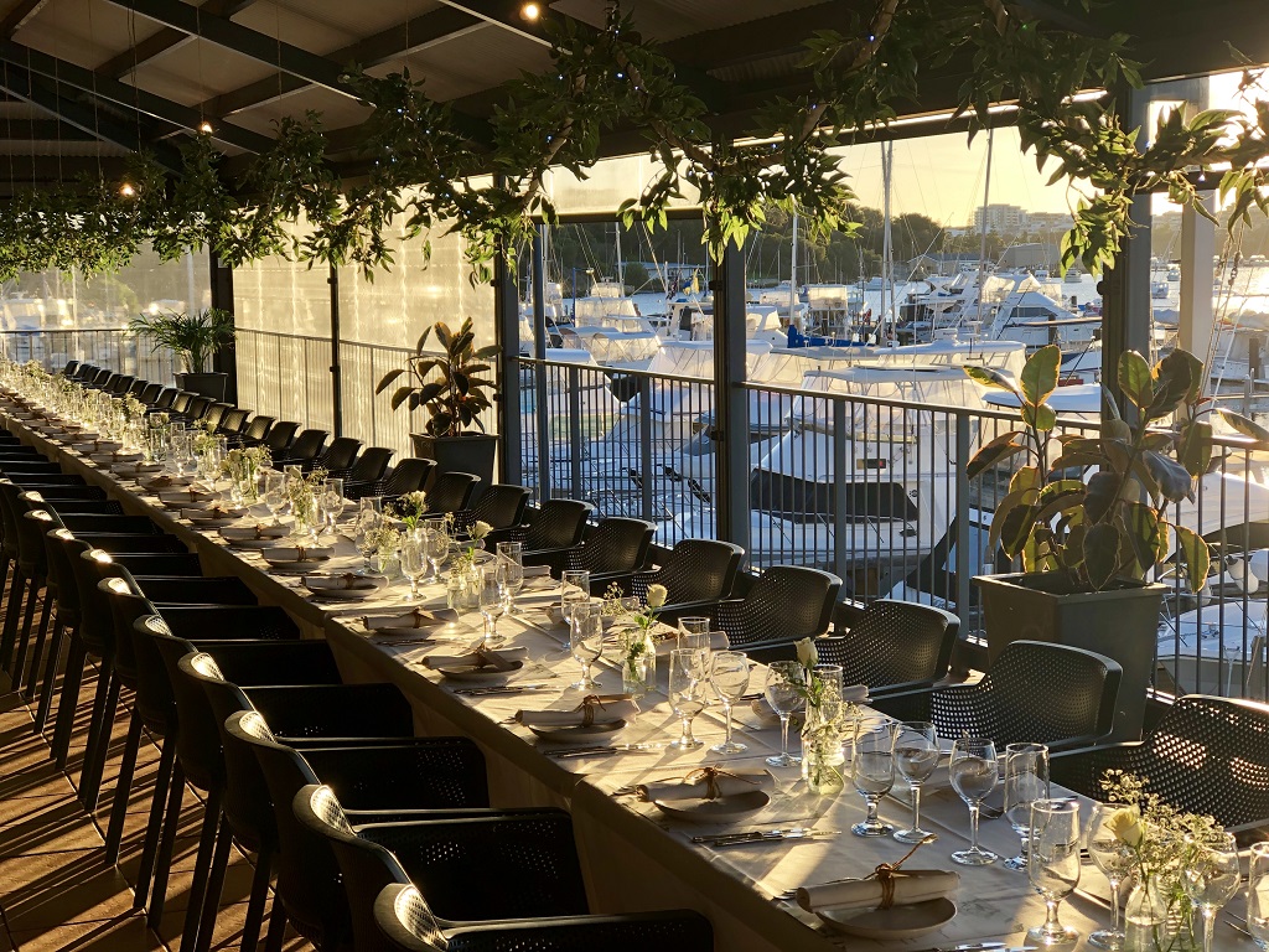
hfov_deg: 33.8
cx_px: 634
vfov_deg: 25.7
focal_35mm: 57
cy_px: 476
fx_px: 2090
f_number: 2.8
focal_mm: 6.6
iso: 20
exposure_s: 1/150
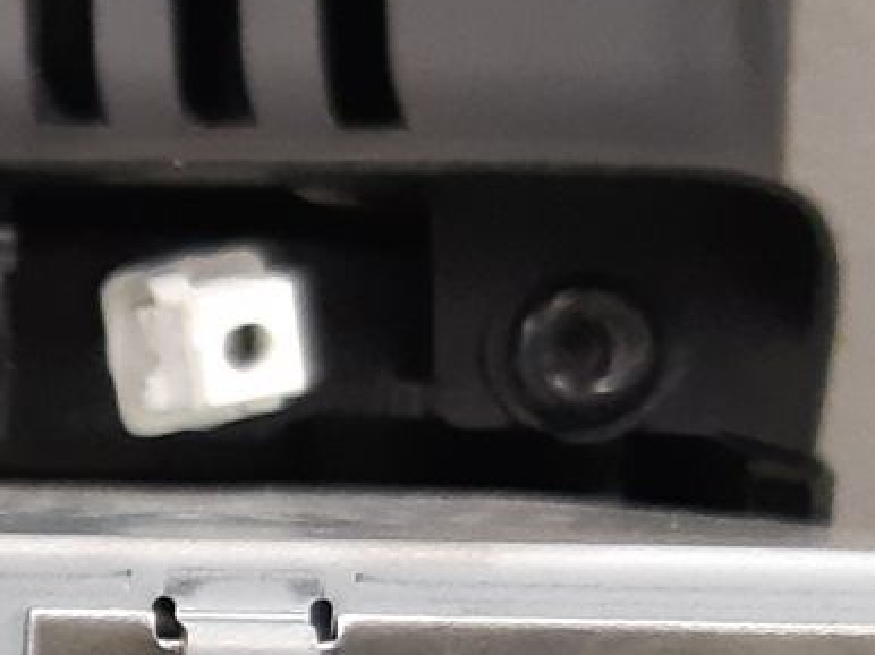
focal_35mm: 138
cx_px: -689
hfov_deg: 13.0
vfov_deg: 10.5
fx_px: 3486
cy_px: 841
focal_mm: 3.93
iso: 250
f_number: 1.7
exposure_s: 1/50
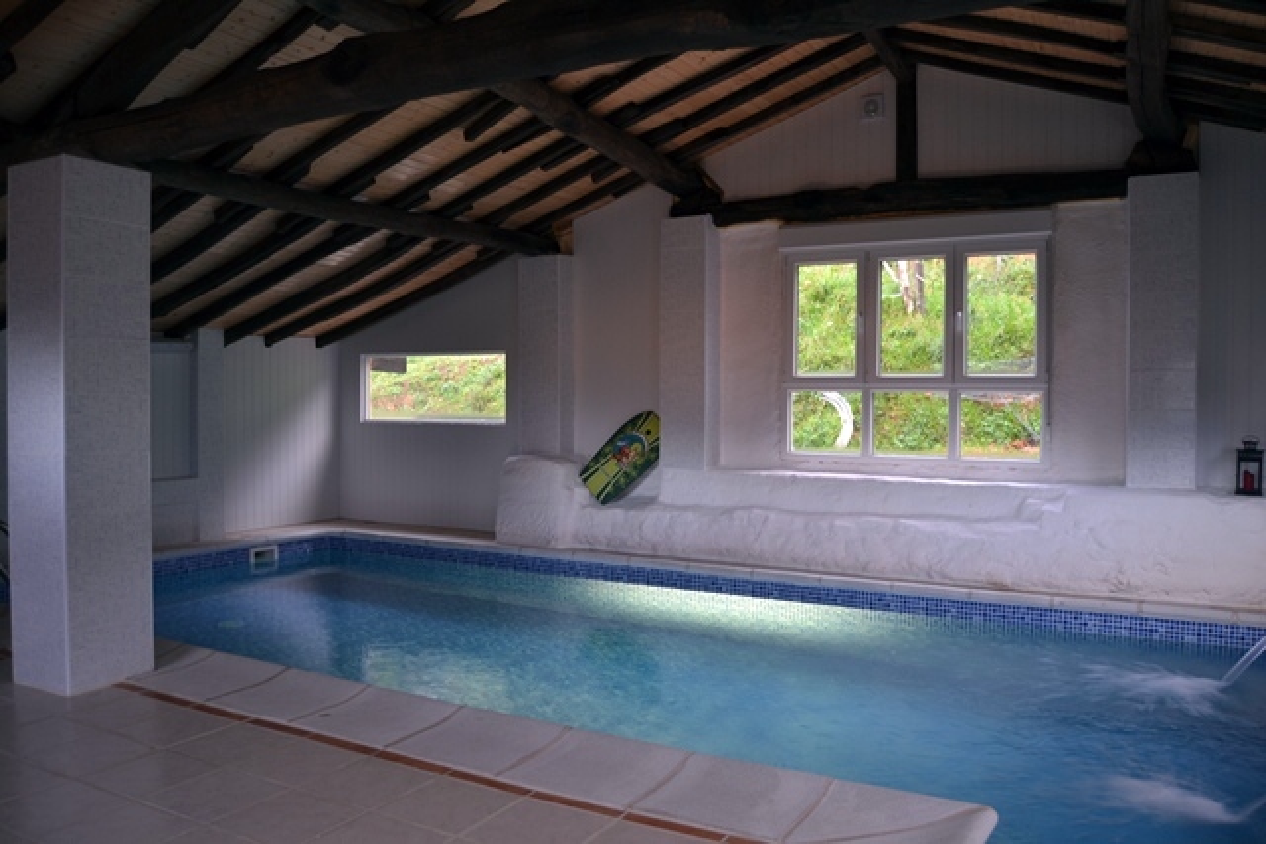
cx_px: 633
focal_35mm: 27
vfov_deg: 48.0
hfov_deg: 67.4
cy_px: 422
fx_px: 950
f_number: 3.5
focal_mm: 18
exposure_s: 1/2.5
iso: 100
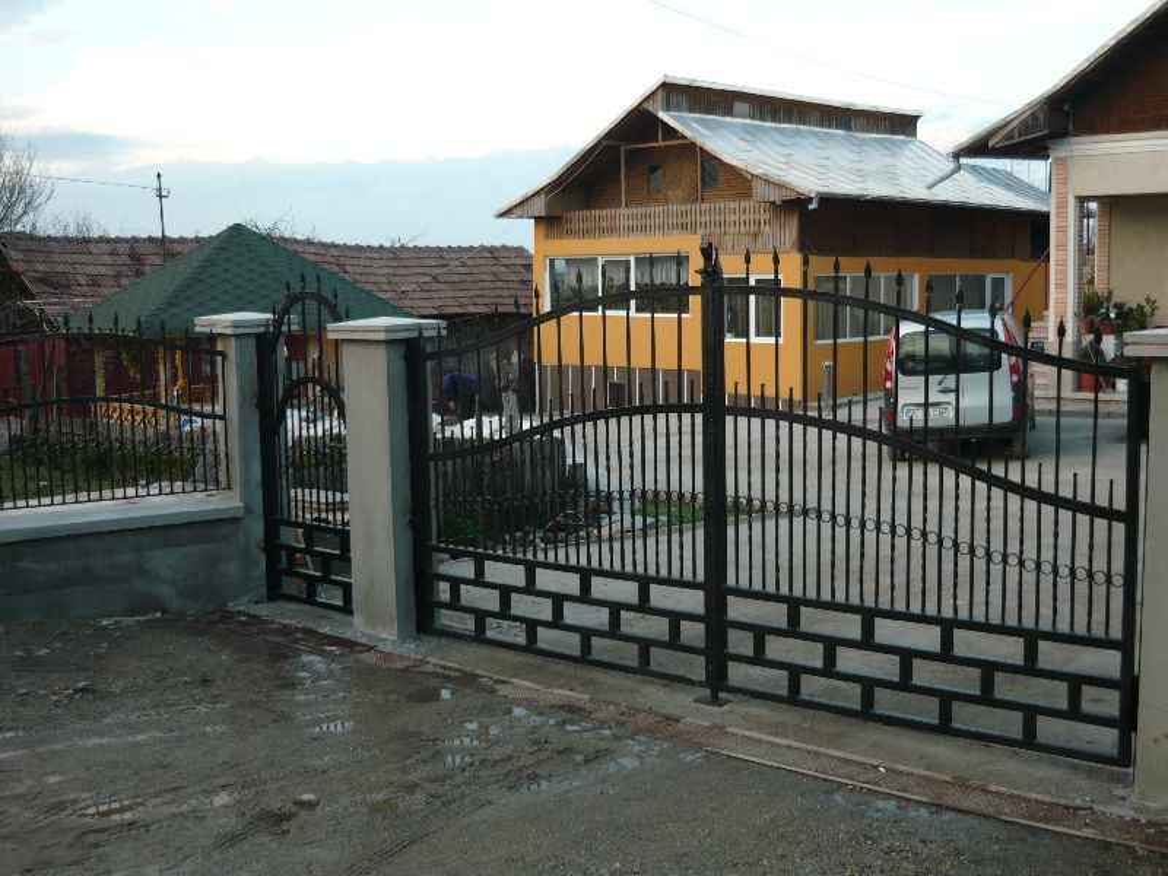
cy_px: 438
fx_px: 1282
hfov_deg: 49.0
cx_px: 584
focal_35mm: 38
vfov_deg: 37.7
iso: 100
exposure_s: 1/80
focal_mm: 6.3
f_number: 2.9
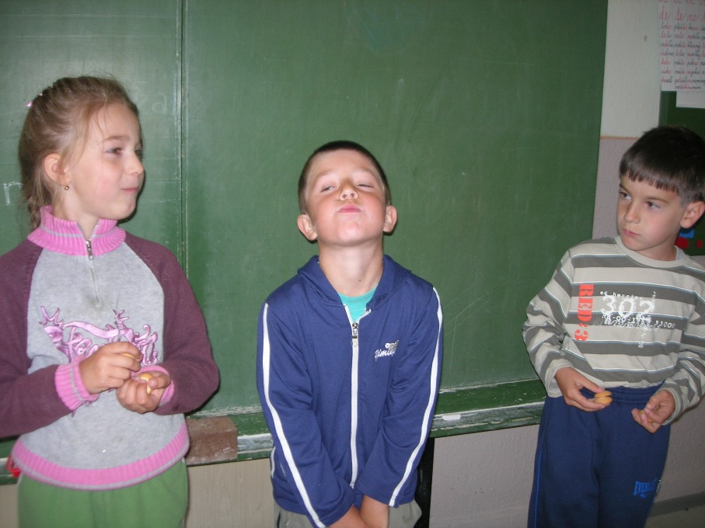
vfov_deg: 37.7
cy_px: 264
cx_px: 352
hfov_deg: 49.0
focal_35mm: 38
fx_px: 774
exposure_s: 1/60.1
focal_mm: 7.8
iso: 64
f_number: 2.8
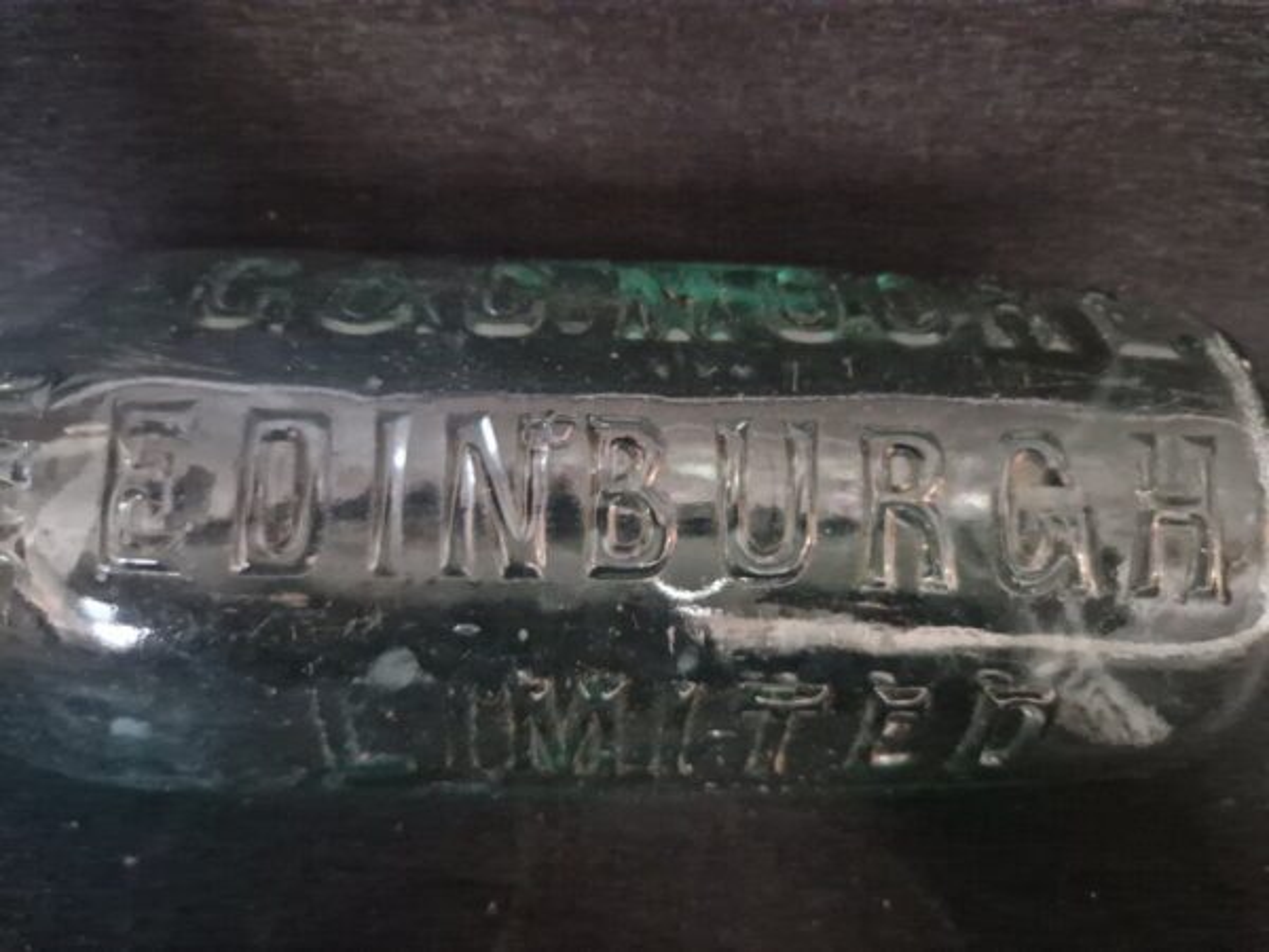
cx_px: 634
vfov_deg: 58.9
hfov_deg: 73.9
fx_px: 843
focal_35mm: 23
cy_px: 476
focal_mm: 5.4
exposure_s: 1/25
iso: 1250
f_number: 1.8
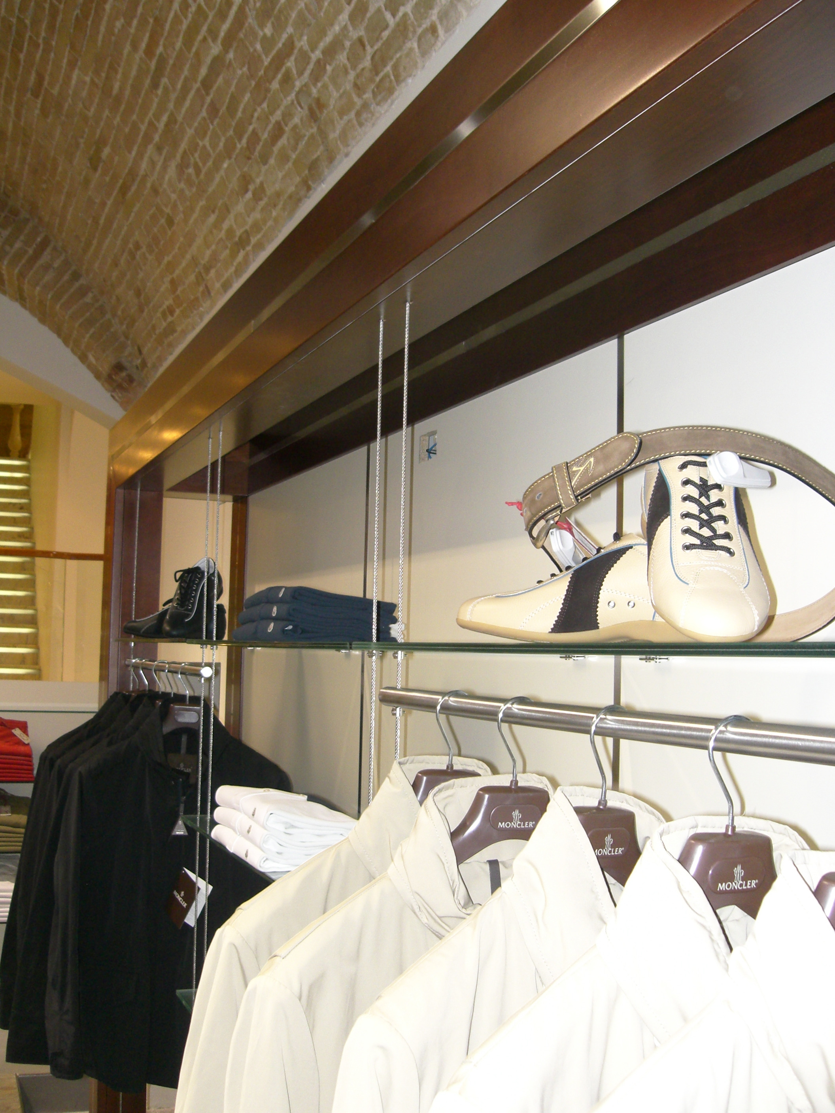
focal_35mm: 38
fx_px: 1222
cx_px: 418
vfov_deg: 49.0
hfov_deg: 37.7
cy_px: 556
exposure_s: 1/60
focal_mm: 6.3
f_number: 3.1
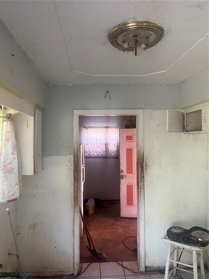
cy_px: 140
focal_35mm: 26
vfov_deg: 67.3
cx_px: 104
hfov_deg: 53.1
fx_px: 209
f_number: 1.6
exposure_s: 1/60
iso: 160
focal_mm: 5.1
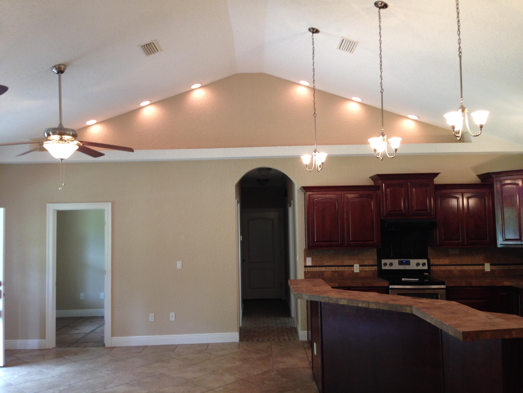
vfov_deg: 42.9
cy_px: 196
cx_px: 262
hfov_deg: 55.4
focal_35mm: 33
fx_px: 499
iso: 64
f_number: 2.4
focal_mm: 4.12
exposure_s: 1/20
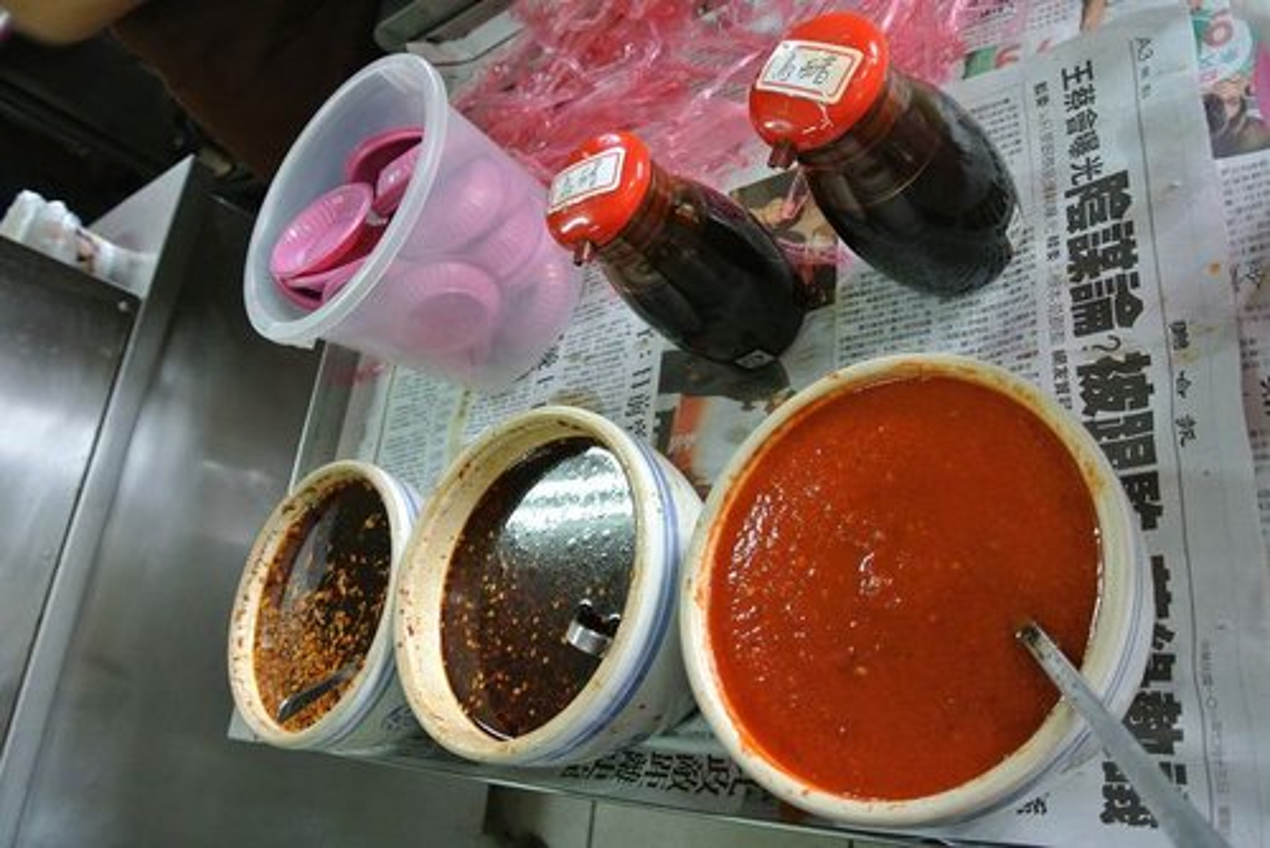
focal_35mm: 28
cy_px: 424
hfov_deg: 65.4
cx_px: 635
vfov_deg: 46.5
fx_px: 988
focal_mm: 10.7
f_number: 3.5
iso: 560
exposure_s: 1/30
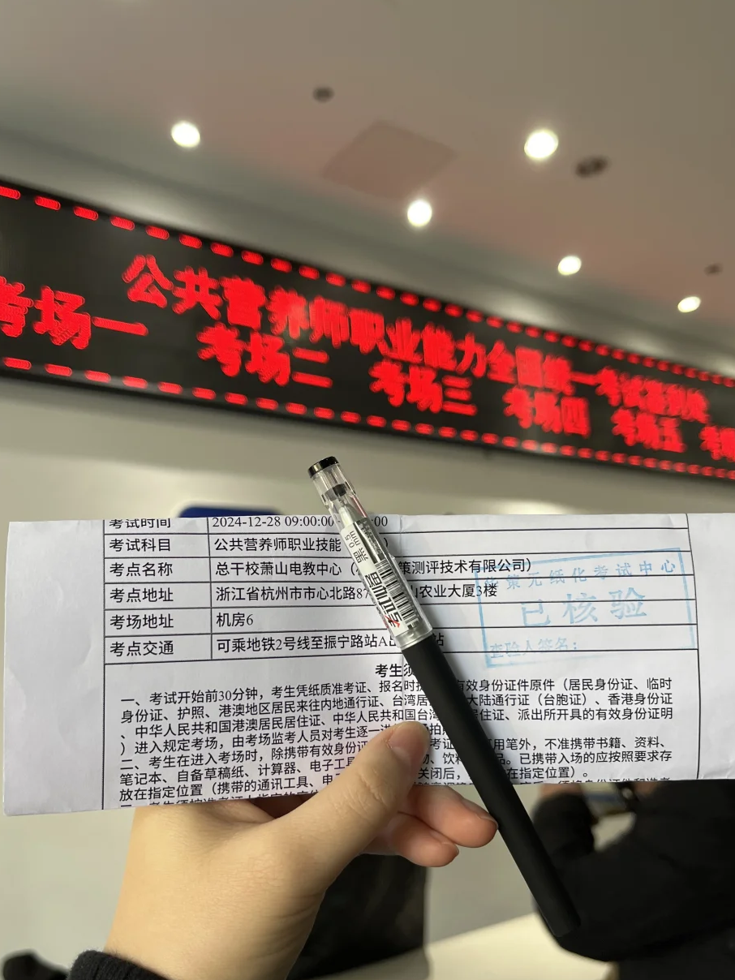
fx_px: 878
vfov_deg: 58.2
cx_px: 384
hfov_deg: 45.4
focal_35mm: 31
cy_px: 550
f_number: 1.6
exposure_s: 1/77
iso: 80
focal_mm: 5.1
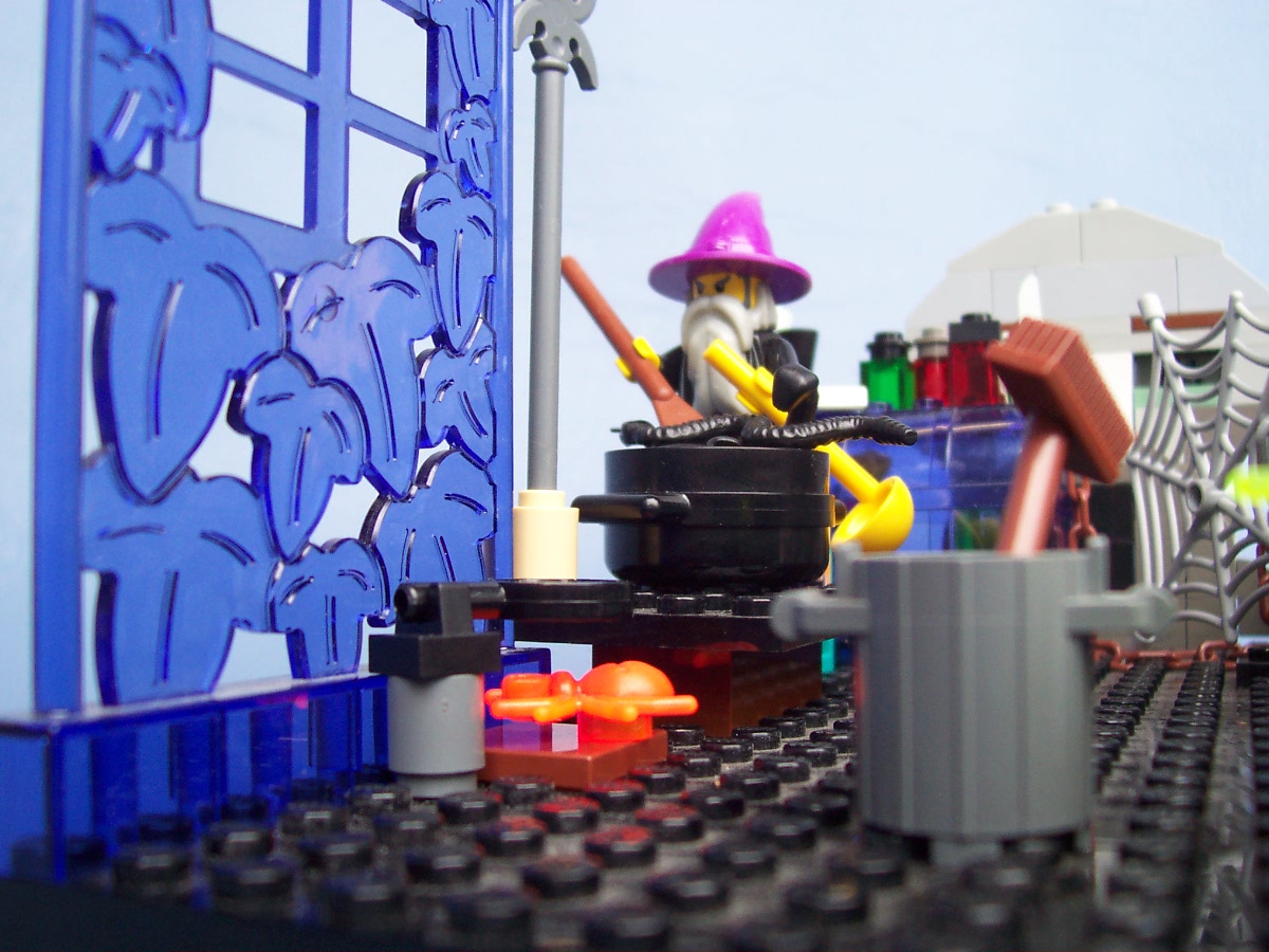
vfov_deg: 38.7
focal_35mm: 37
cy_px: 476
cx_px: 634
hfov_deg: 50.1
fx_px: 1356
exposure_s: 1/30
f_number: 2.8
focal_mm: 5.6
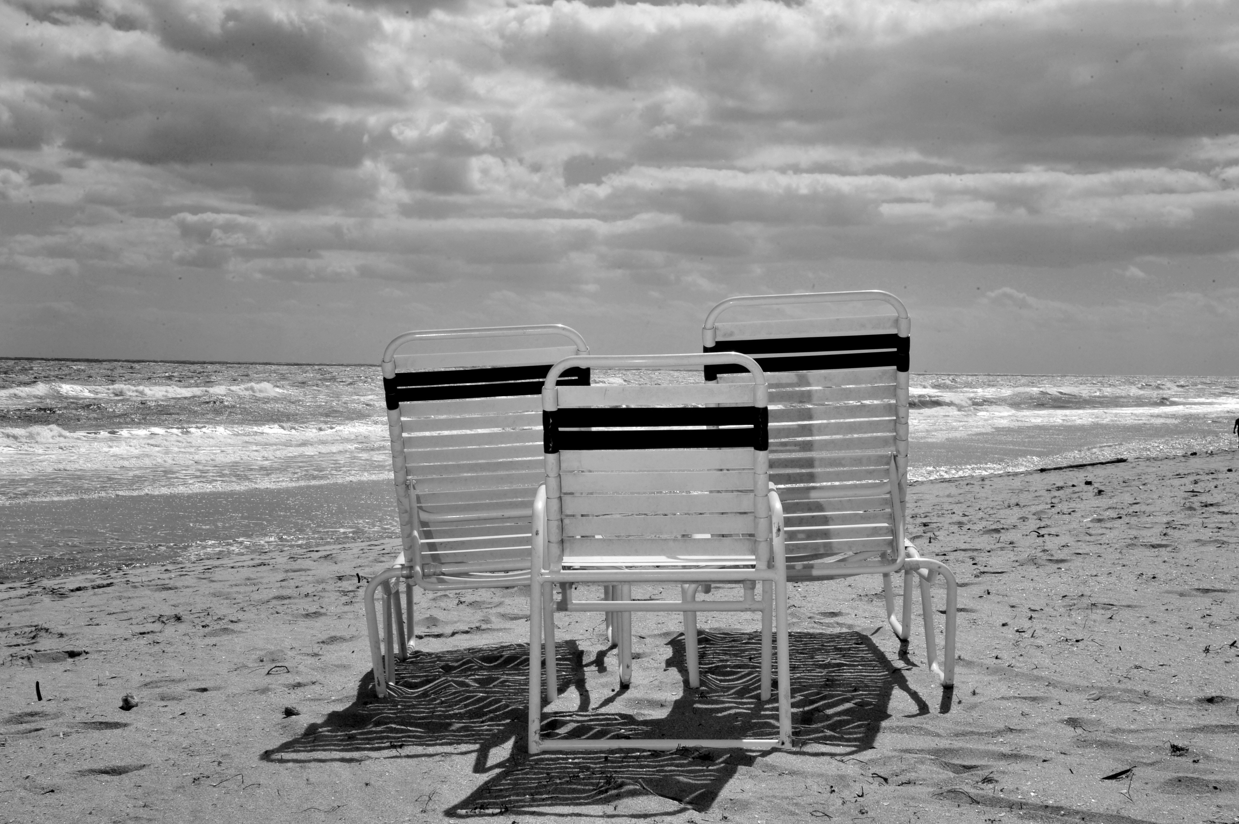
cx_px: 620
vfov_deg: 23.4
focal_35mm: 58
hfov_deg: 34.5
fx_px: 1995
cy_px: 412
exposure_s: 1/250
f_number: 29
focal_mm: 58
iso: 400
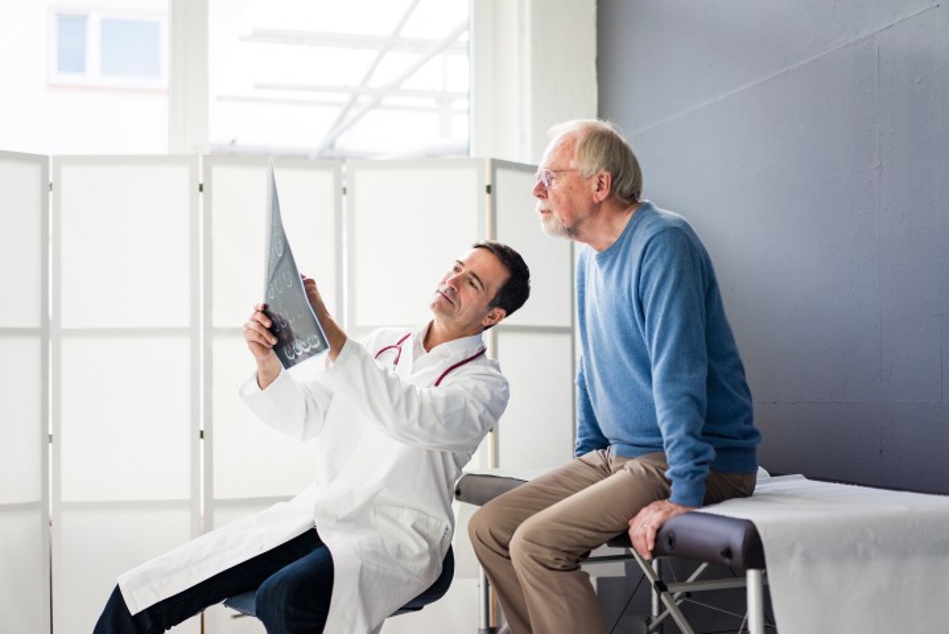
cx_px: 474
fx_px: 1450
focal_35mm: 55
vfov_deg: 24.6
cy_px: 317
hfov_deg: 36.2
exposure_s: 1/500
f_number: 1.8
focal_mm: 55
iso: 200
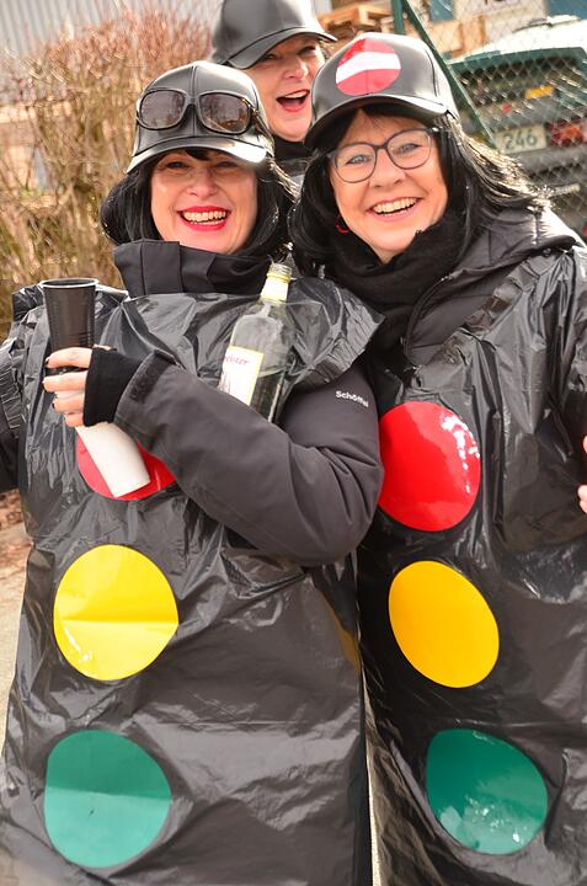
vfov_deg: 24.7
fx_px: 2026
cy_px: 443
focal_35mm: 82
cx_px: 294
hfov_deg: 16.5
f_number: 5.6
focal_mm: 55
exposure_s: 1/160
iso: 400
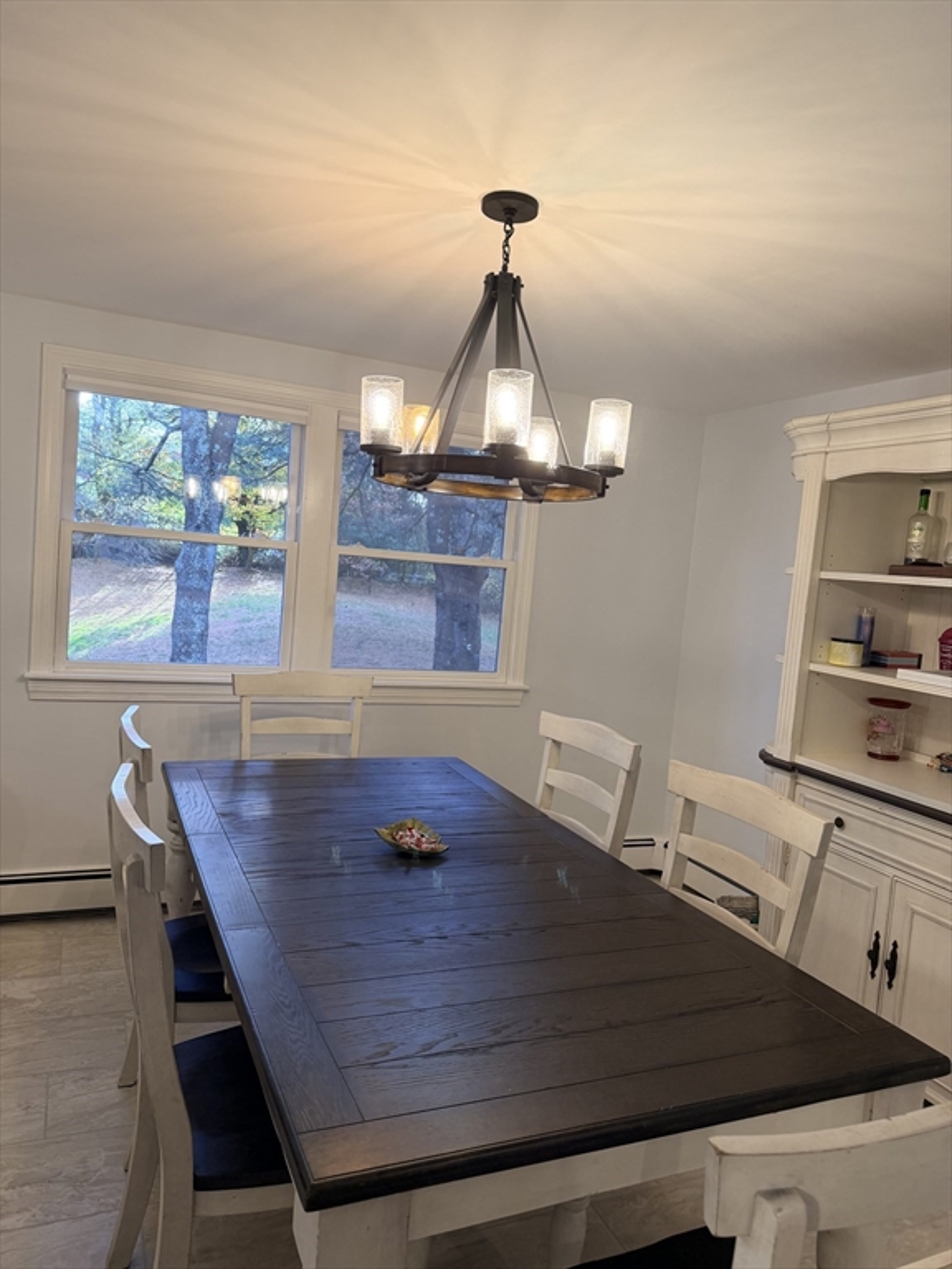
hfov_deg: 56.8
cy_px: 634
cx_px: 476
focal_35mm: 24
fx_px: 880
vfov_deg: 71.6
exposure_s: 1/120
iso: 125
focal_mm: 6.76
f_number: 1.78
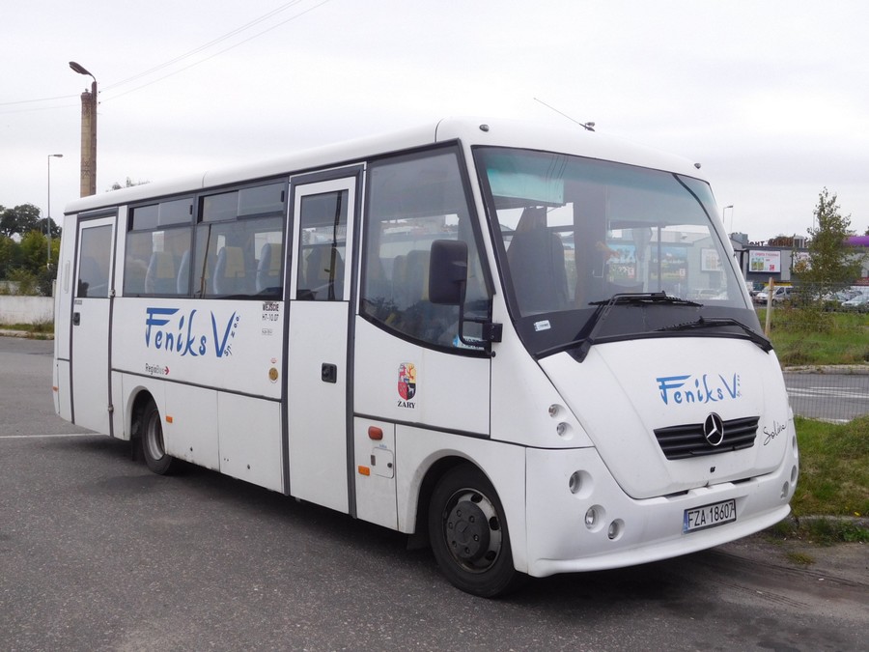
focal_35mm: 35
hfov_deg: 52.6
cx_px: 434
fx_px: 879
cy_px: 326
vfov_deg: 40.7
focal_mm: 6.2
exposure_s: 1/640
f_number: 3.8
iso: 125
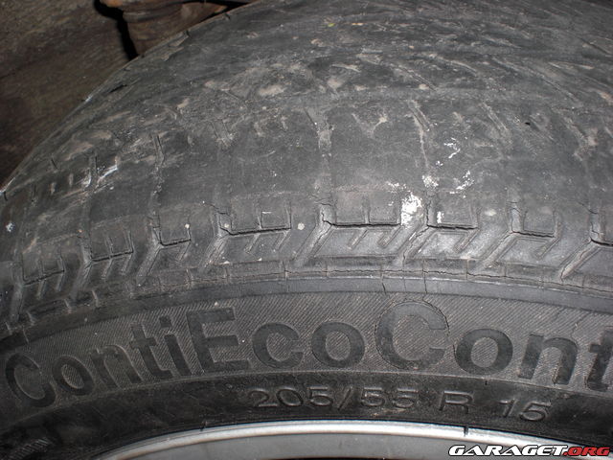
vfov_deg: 37.7
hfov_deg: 49.0
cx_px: 306
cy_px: 230
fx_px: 673
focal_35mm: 38
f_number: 5.6
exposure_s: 1/60
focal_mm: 6.3
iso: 64
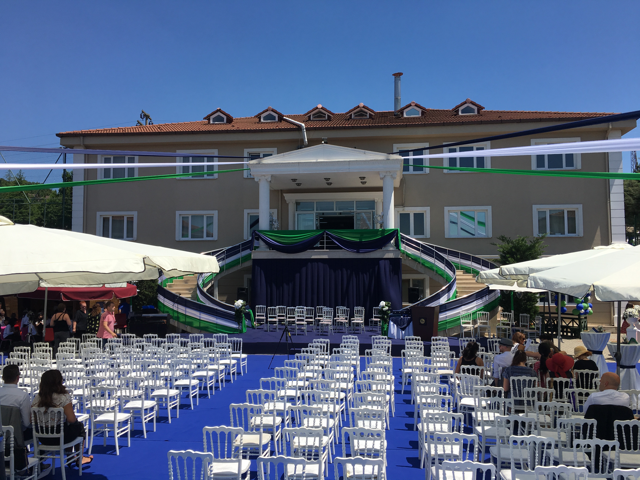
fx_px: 536
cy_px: 240
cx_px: 320
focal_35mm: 29
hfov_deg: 61.7
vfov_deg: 48.2
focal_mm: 4.15
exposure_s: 1/2198
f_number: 2.2
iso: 25
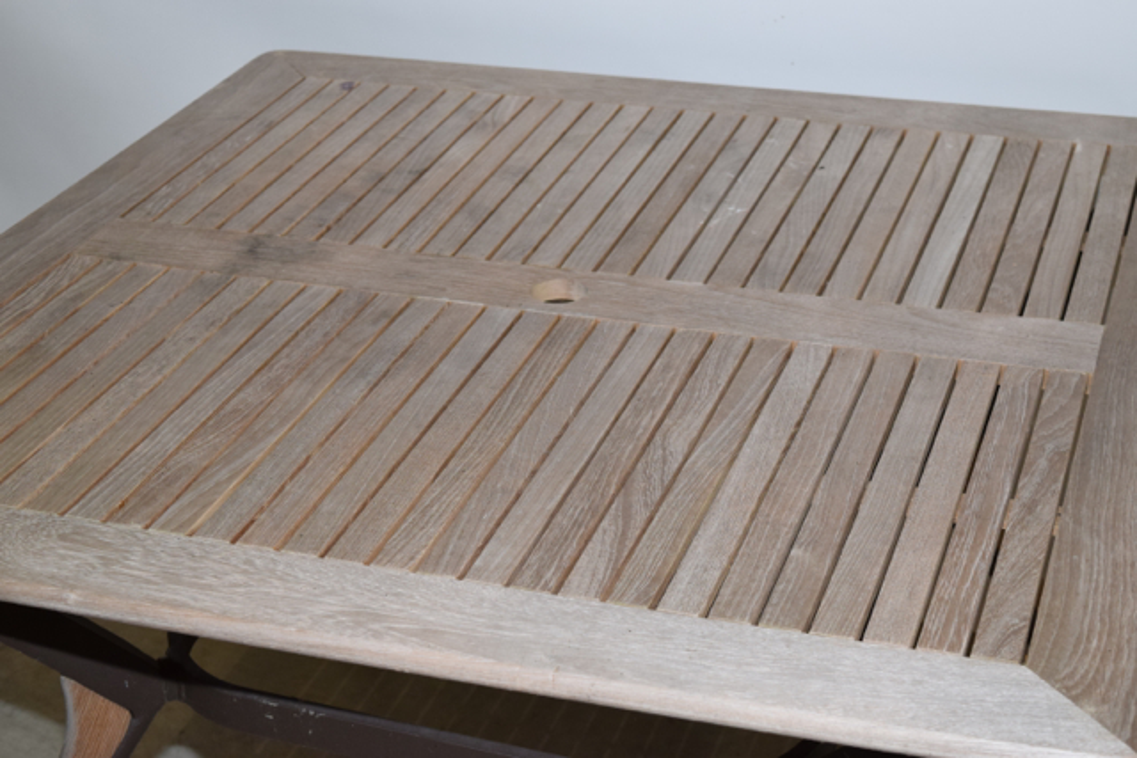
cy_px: 379
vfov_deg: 20.2
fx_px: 2132
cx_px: 568
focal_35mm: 68
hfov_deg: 29.9
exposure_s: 1/125
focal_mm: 45
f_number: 6.3
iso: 800
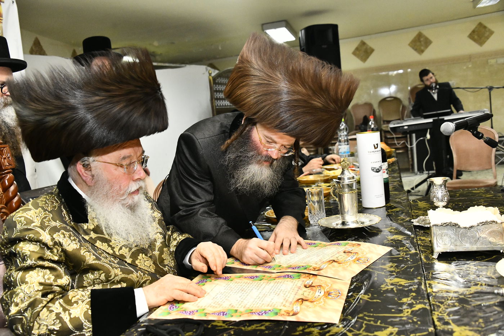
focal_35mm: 35
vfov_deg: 37.8
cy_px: 168
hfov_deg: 54.4
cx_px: 252
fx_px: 490
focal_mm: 35
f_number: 5.6
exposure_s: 1/125
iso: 3200
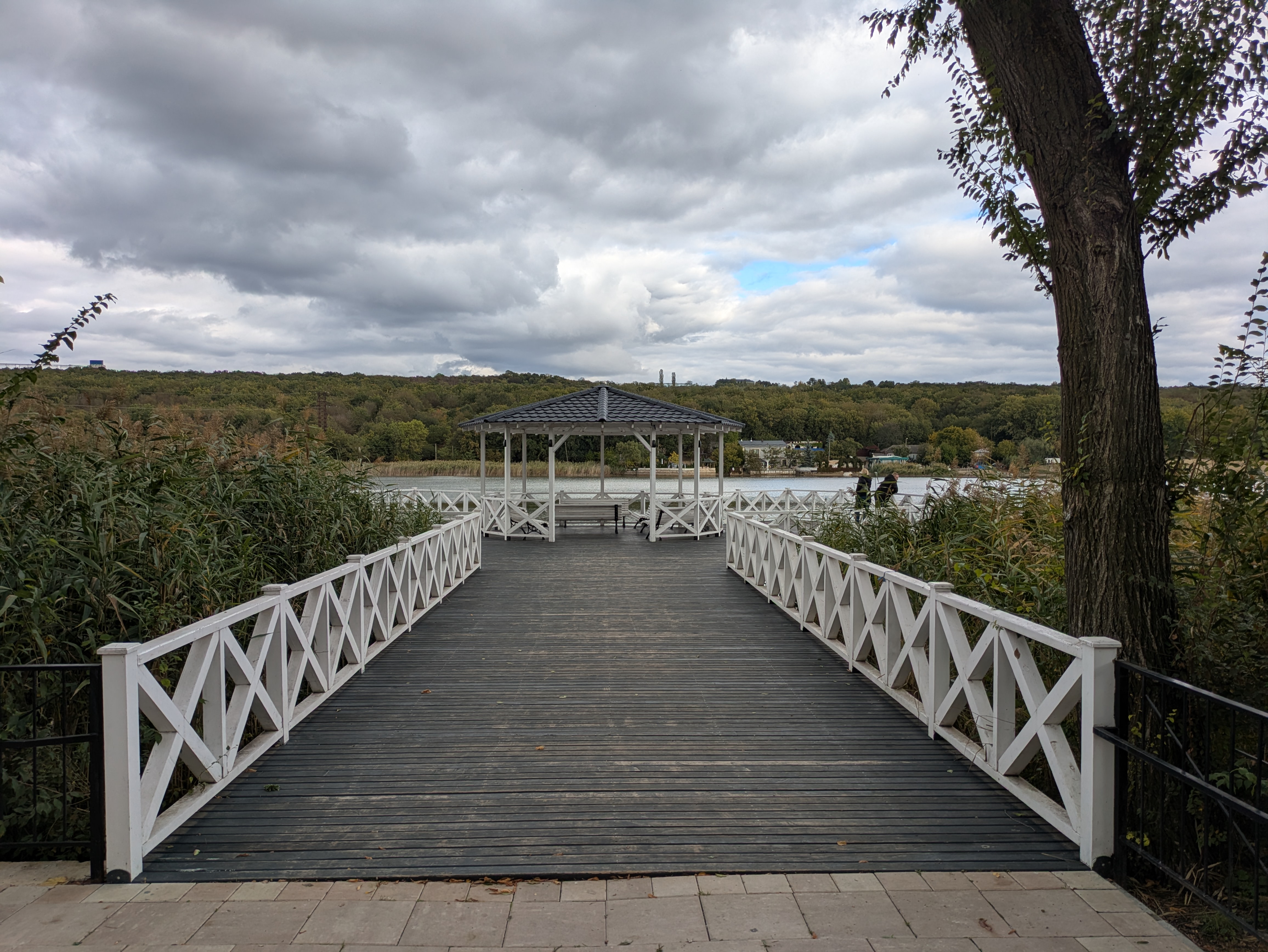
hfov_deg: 69.4
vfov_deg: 54.9
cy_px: 476
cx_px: 634
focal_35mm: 25
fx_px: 916
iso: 50
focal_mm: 5.43
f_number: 1.89
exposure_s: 1/935
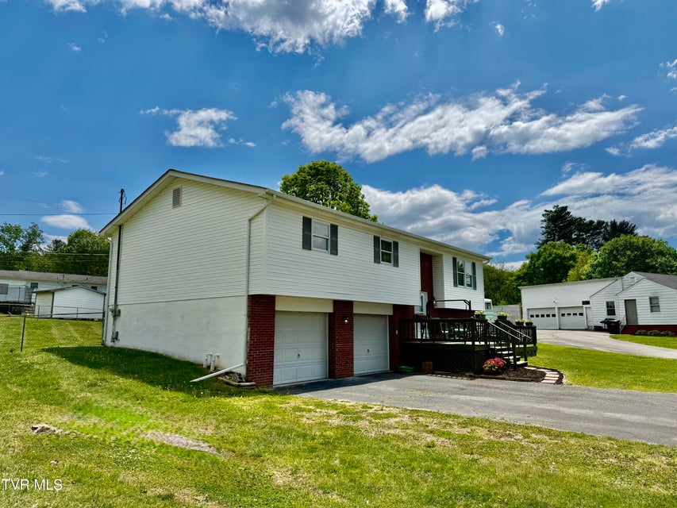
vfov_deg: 56.8
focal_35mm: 24
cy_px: 254
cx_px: 338
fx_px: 469
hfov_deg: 71.6
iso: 80
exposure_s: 1/10309
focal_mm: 6.76
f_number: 1.78
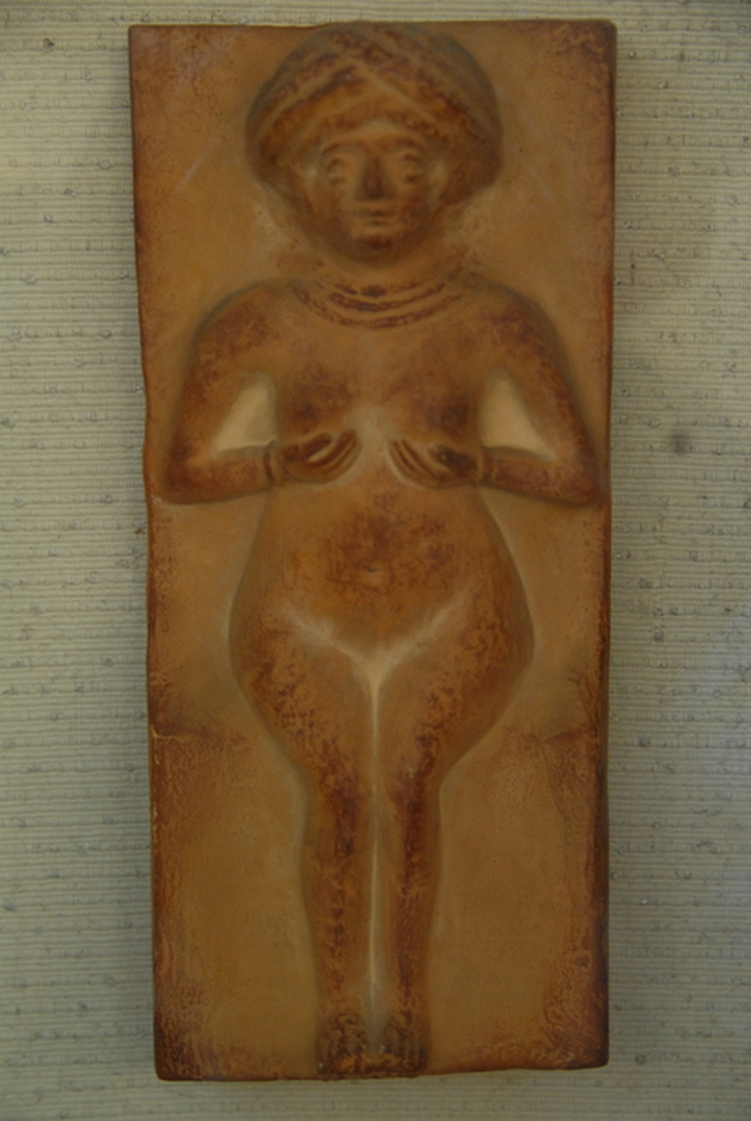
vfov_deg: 20.9
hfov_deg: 14.1
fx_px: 3041
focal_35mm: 98
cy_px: 560
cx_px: 376
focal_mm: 65
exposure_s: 1/20
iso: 800
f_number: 5
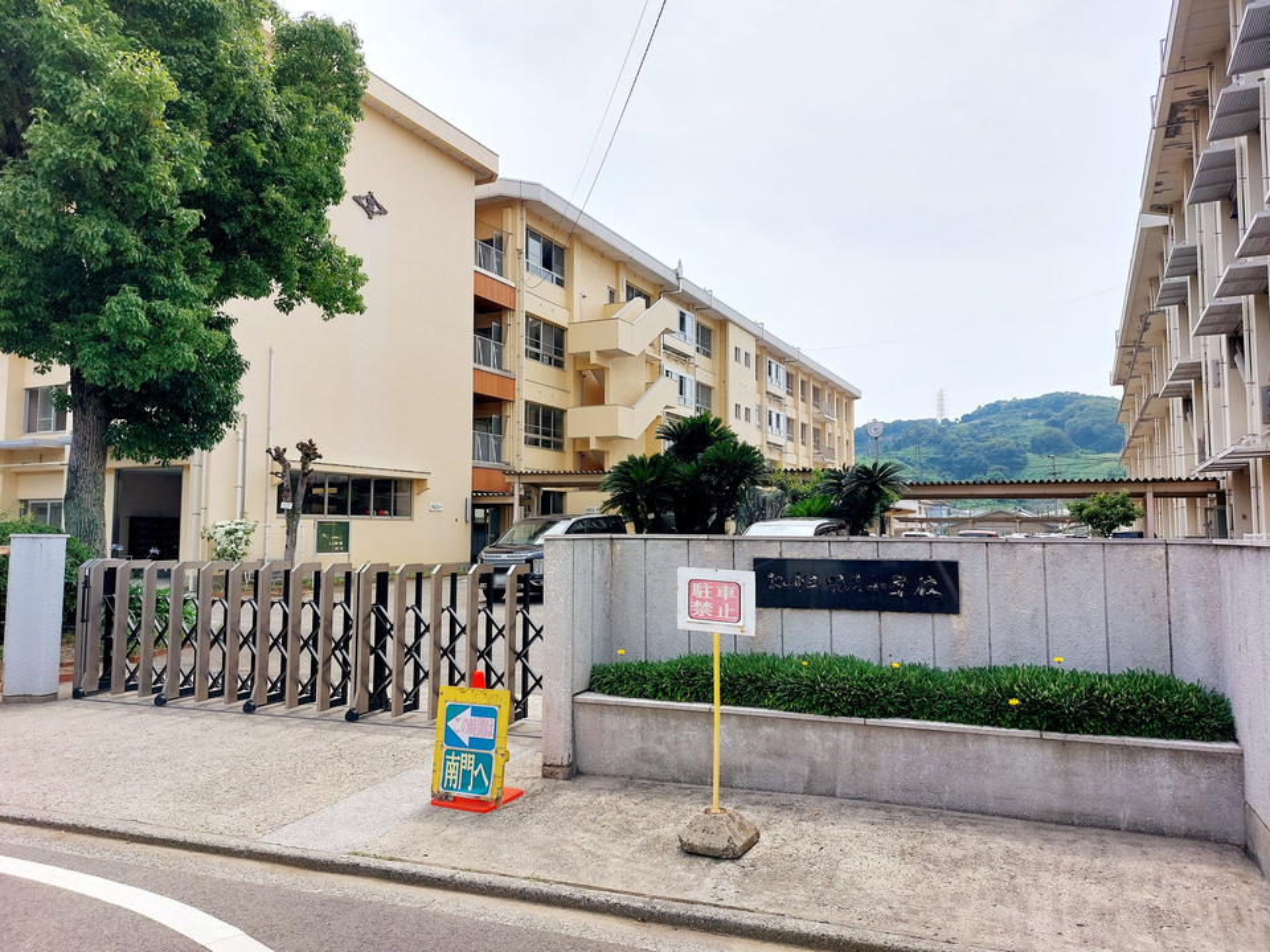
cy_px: 476
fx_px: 881
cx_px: 635
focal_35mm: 24
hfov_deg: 71.6
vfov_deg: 56.8
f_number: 1.8
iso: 25
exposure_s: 1/1006
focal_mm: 5.23
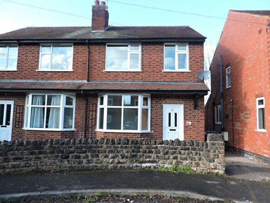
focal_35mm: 24
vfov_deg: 56.8
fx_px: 187
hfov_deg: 71.6
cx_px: 135
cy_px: 102
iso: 100
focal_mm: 4.3
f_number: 3
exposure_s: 1/200
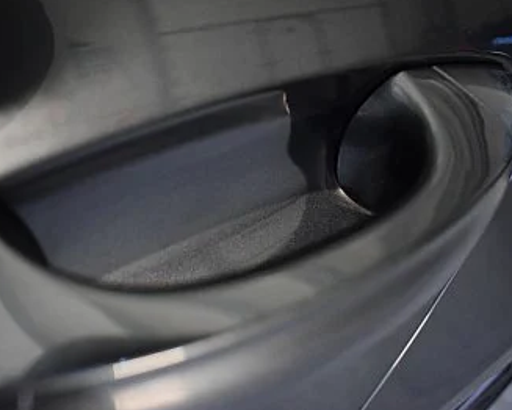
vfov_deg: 47.2
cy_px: 204
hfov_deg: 56.8
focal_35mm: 31
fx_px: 470
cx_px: 208
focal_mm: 18
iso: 3200
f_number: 3.5
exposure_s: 1/50
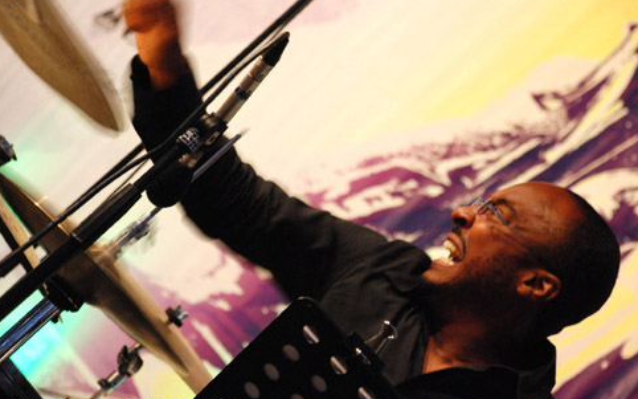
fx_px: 2486
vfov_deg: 9.2
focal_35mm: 143
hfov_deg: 14.6
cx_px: 316
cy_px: 214
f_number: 5.6
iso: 1600
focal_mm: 90
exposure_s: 1/25
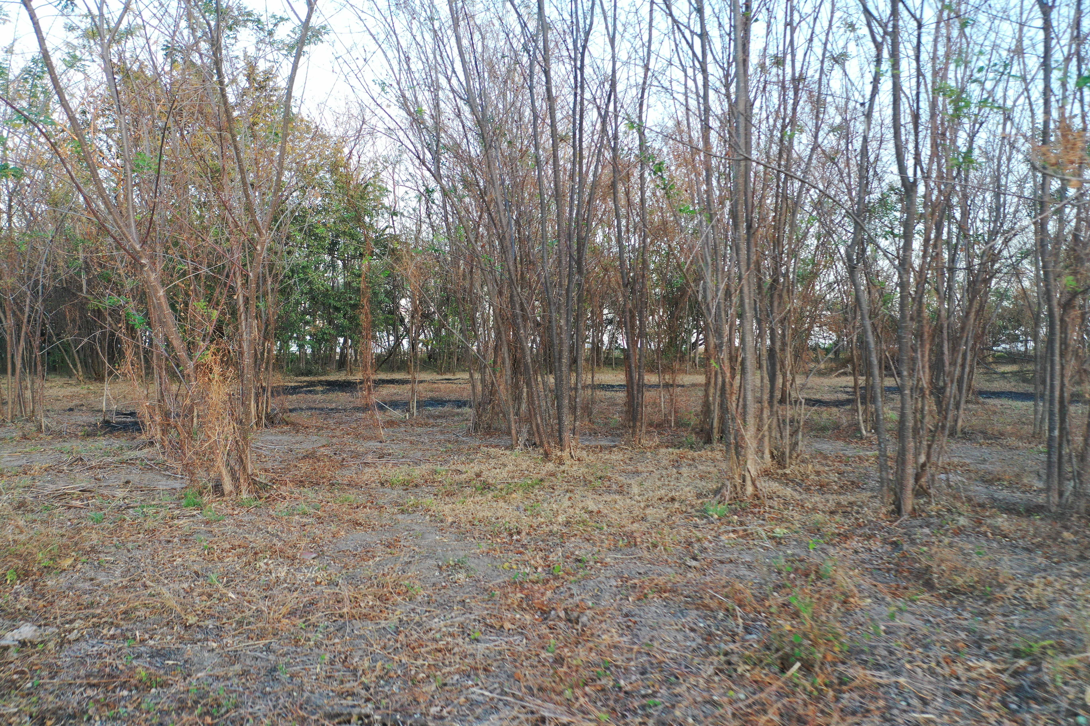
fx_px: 848
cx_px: 545
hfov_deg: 65.5
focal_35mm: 28
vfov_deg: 46.4
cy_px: 363
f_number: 3.2
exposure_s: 1/50
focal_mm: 10.26
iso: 100
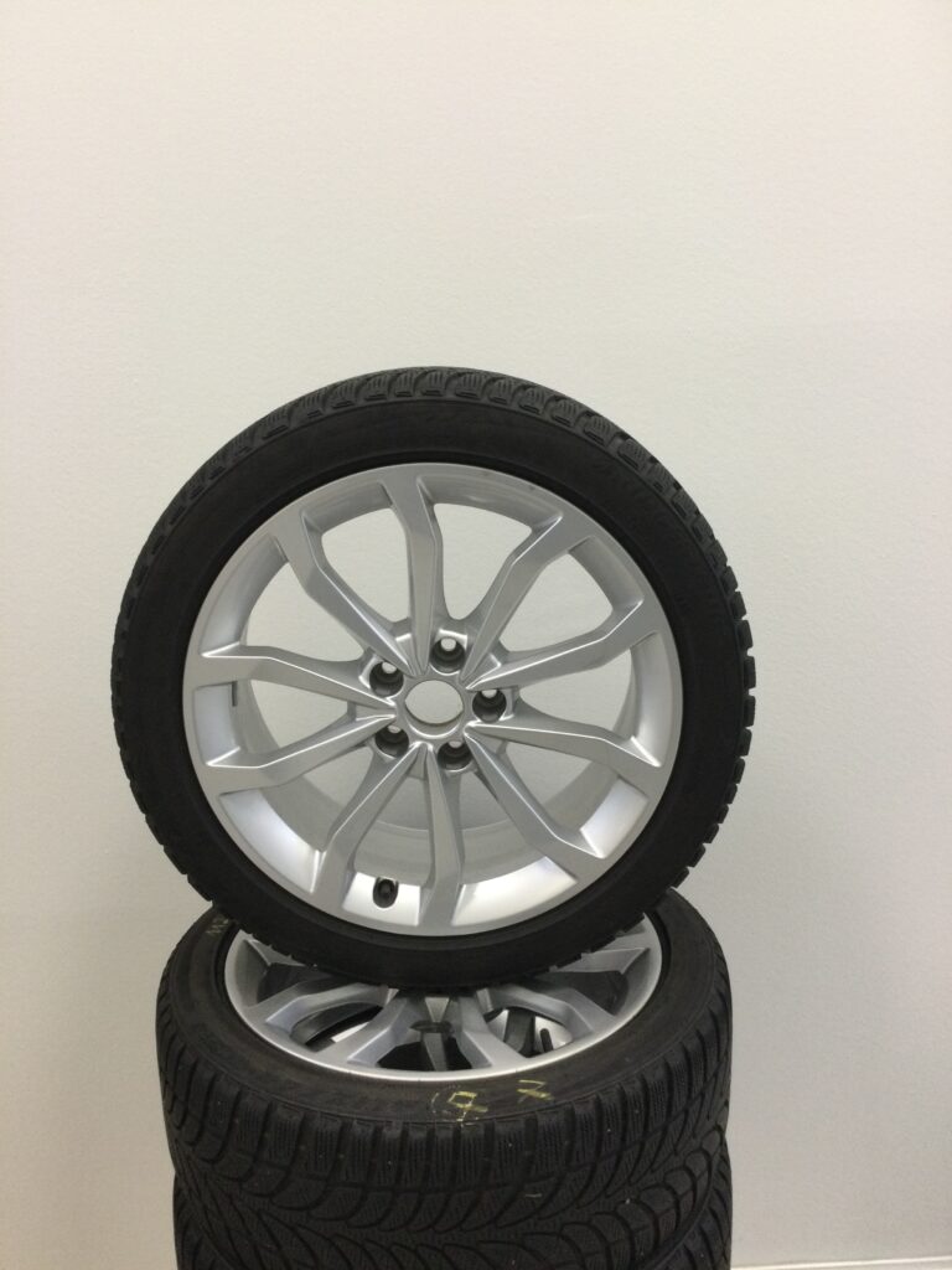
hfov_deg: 45.4
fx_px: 1137
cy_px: 635
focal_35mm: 31
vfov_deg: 58.4
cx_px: 476
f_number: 2.4
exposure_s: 1/33
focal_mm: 3.3
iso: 100
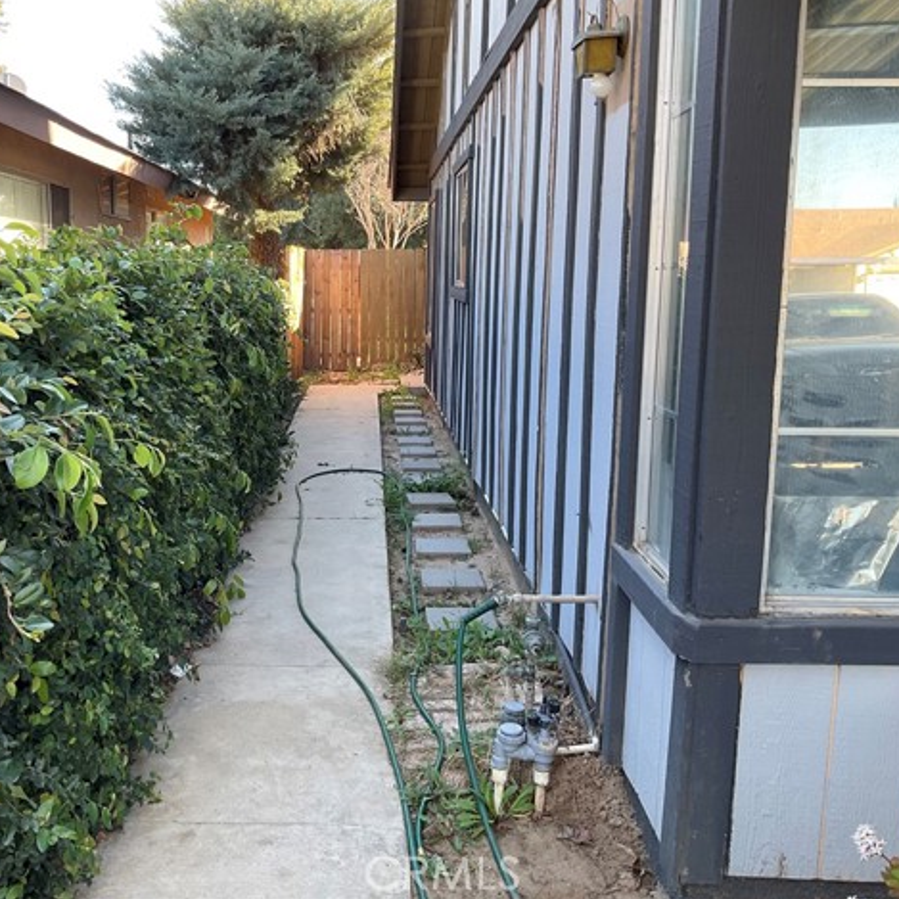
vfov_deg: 47.2
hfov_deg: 46.6
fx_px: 1028
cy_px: 441
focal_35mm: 35
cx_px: 309
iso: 40
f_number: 1.8
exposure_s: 1/120
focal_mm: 3
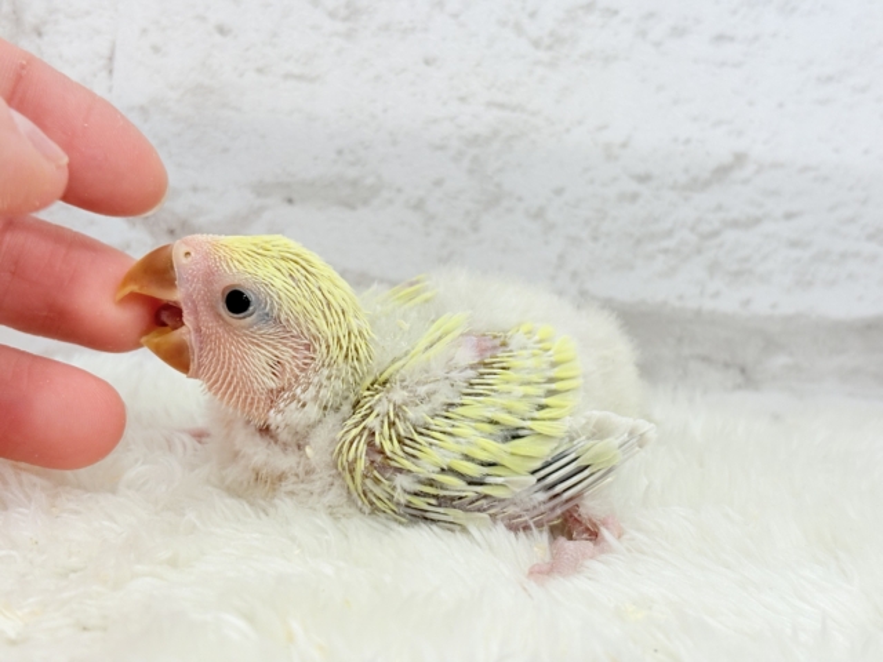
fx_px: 1326
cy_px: 331
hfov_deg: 36.8
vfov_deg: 28.0
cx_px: 442
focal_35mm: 52
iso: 40
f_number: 1.6
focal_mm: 5.96
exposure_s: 1/50
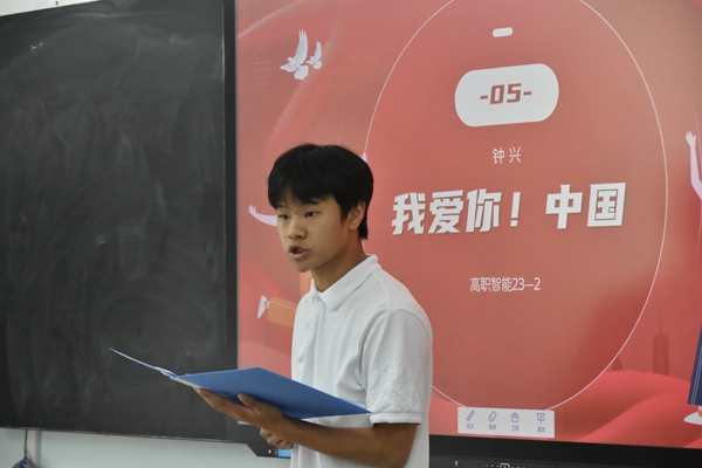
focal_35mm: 123
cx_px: 351
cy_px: 234
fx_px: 2398
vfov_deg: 11.1
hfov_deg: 16.7
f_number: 5
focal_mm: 82
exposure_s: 1/160
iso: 2000
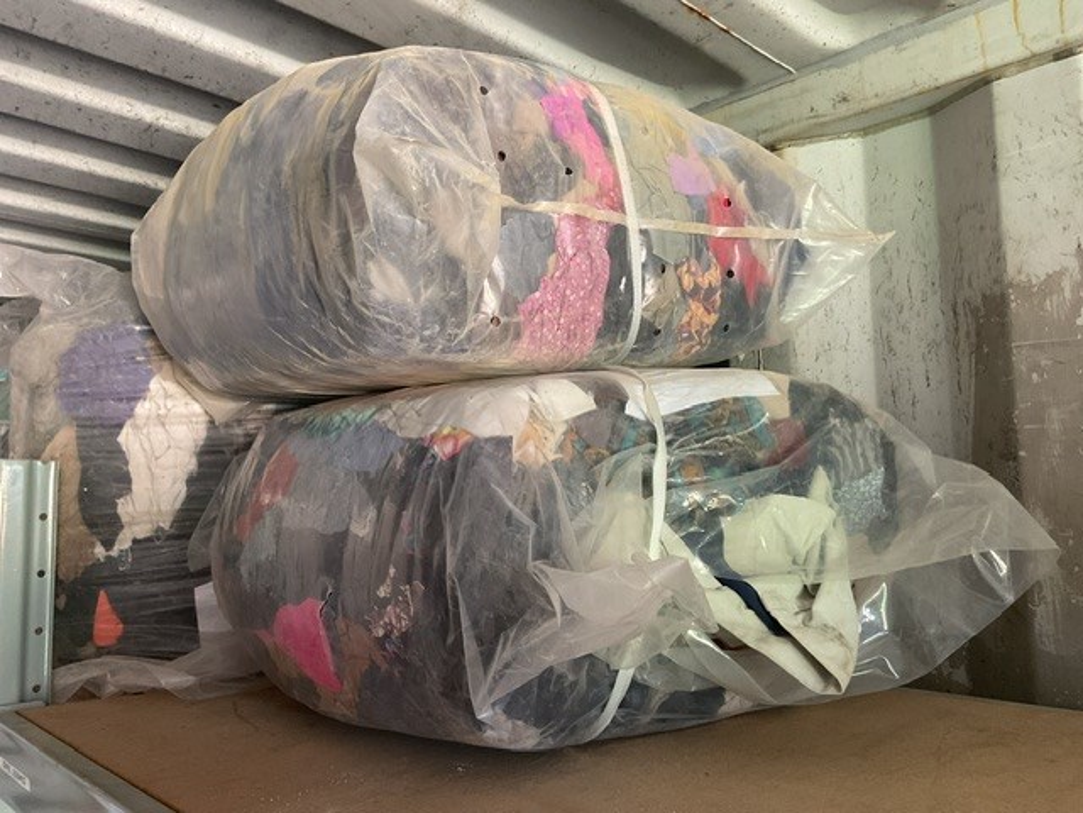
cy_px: 406
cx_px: 542
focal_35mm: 29
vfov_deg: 48.2
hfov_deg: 61.7
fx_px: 907
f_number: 1.8
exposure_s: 1/60
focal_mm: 3
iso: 125
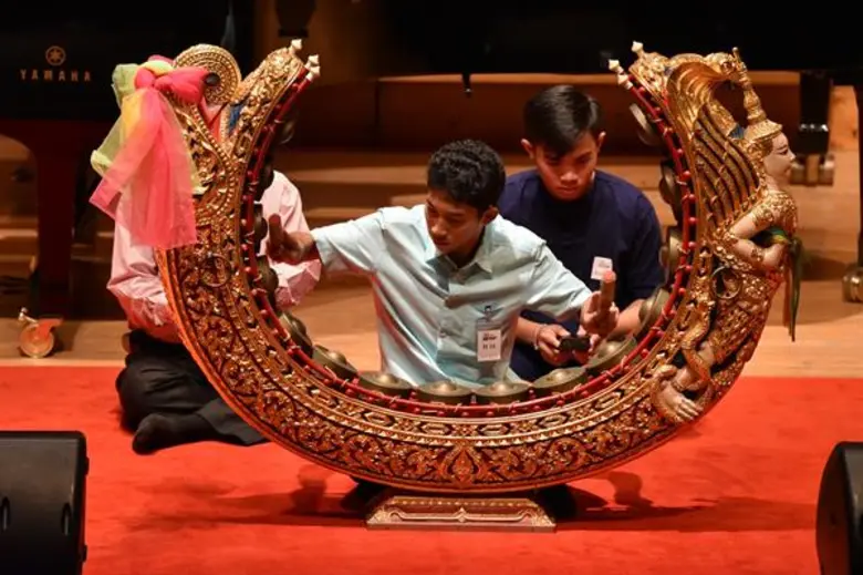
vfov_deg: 3.9
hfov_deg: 5.9
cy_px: 288
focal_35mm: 350
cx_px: 432
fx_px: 8385
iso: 3200
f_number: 5.6
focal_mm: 350
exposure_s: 1/160
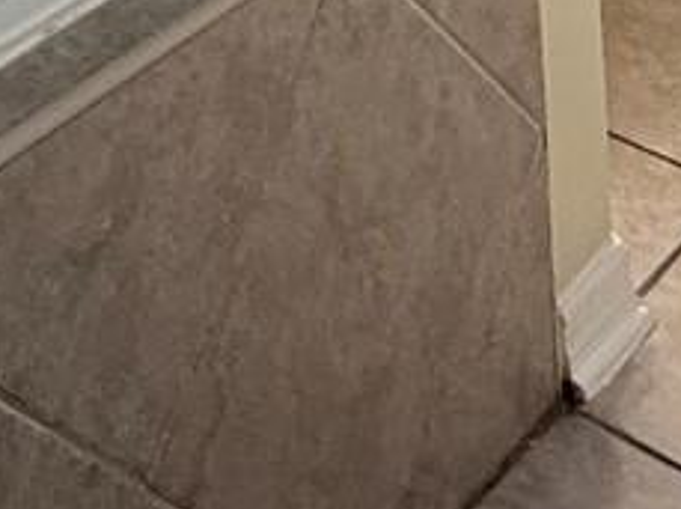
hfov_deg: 18.4
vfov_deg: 10.7
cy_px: -991
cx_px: -256
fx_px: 1925
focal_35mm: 98
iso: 200
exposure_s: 1/120
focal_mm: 2.22
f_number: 2.2
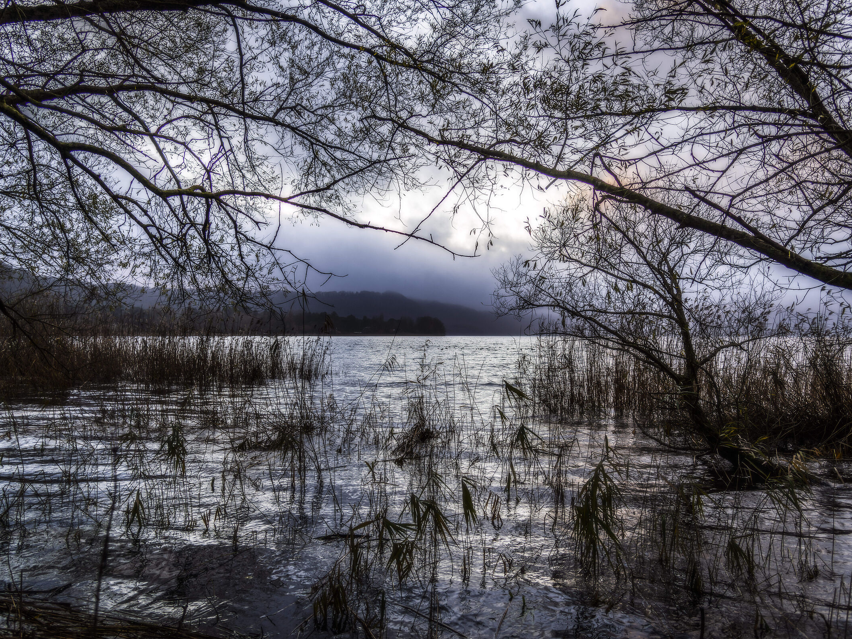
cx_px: 427
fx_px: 640
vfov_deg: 53.1
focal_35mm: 26
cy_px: 320
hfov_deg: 67.3
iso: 100
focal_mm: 24
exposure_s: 1/60
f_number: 4
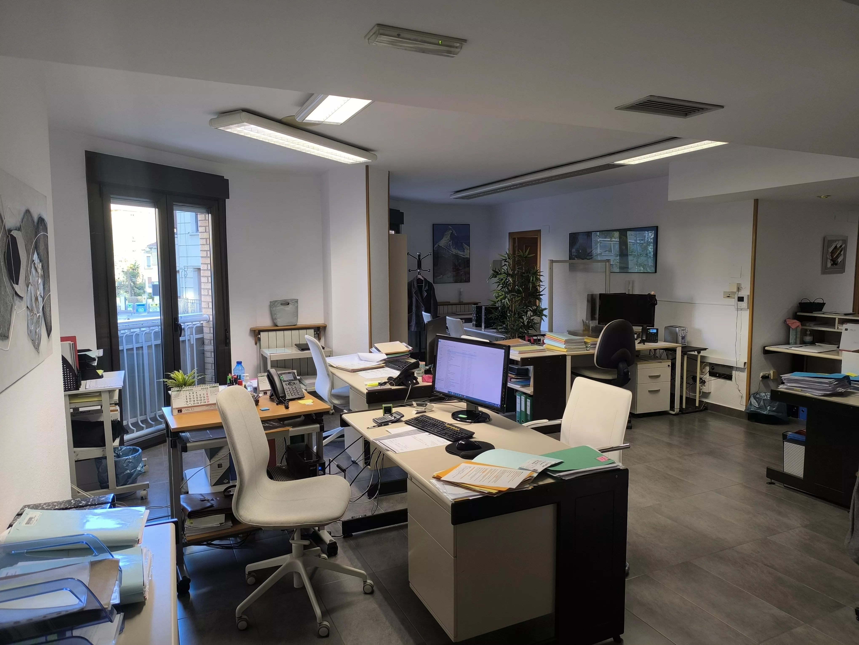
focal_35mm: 23
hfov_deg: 73.9
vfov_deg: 58.9
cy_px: 322
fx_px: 571
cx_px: 430
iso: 320
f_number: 1.65
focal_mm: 6.14
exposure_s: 1/100
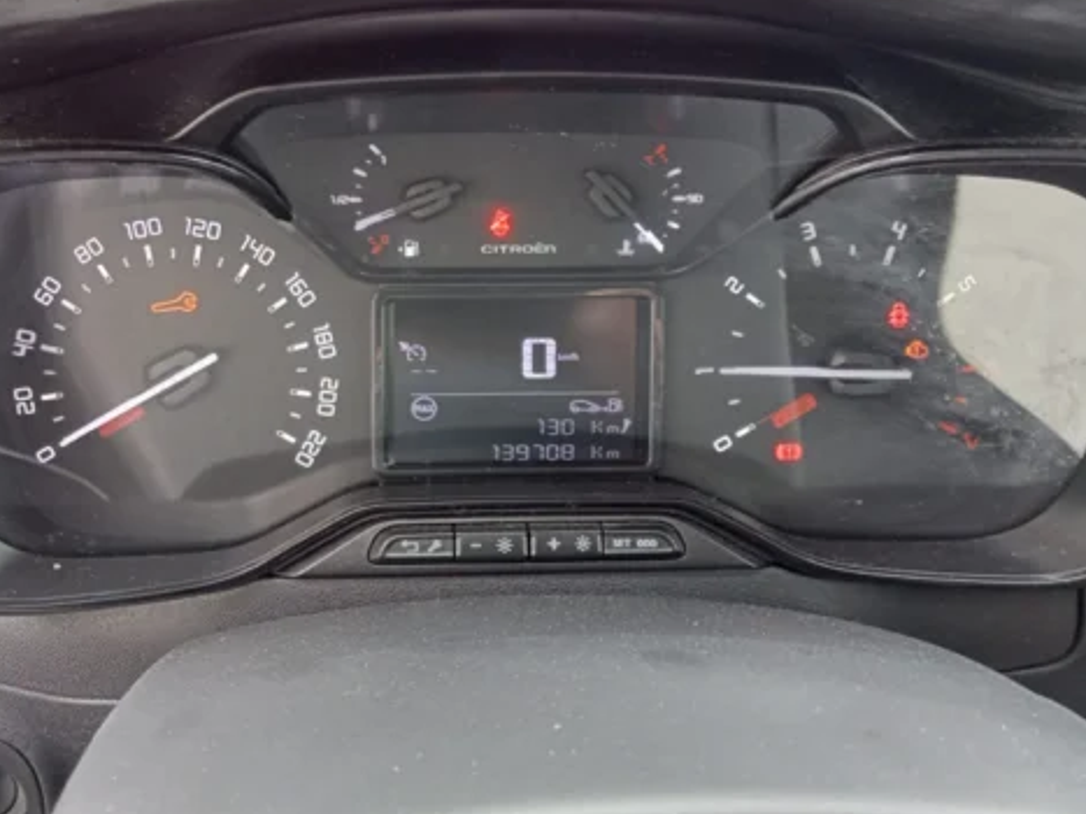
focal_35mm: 36
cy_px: 340
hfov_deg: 51.0
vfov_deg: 39.5
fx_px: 1129
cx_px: 435
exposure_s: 1/33.3
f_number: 2.2
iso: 184
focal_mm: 3.46
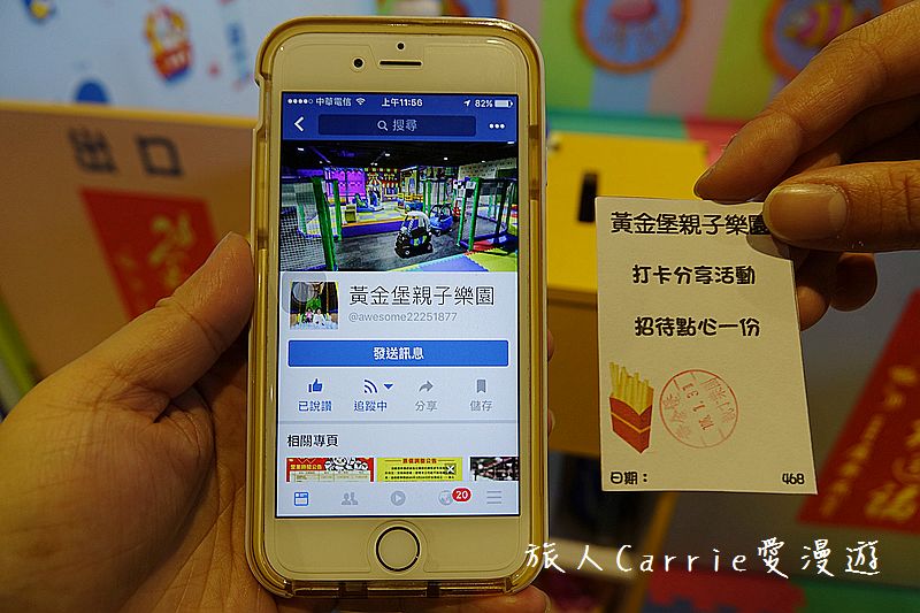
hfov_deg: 73.8
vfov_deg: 53.1
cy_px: 306
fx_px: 613
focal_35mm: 24
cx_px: 460
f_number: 2.8
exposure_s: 1/30
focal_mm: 8.8
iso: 100
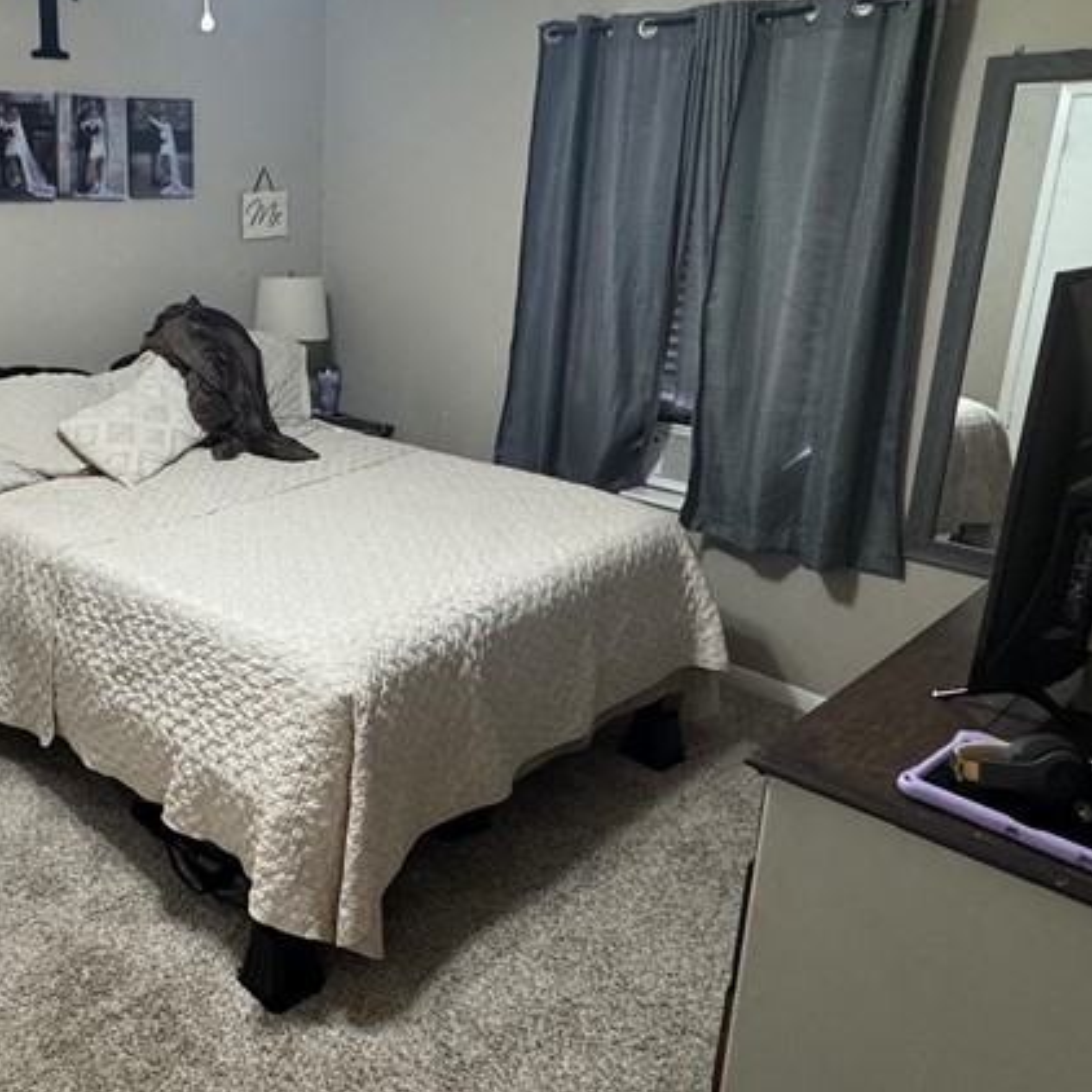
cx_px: 223
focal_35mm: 30
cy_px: 474
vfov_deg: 53.9
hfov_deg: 50.8
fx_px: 1071
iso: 250
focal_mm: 2.22
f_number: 2.2
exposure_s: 1/60
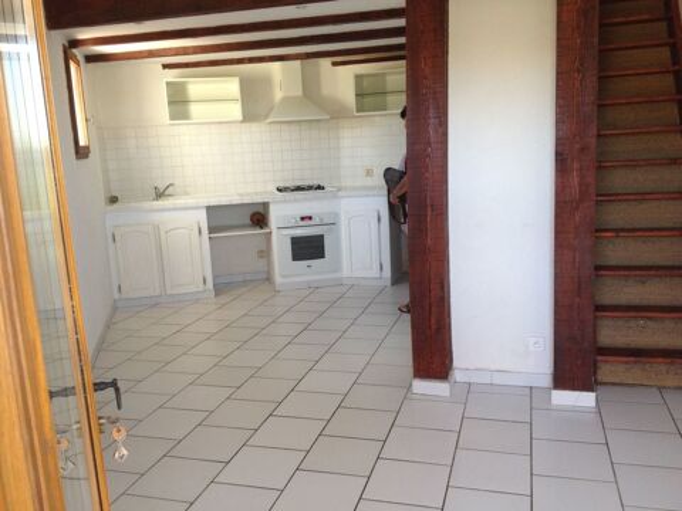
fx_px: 690
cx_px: 341
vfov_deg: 40.7
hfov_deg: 52.6
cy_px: 256
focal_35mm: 35
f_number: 2.4
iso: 50
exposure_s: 1/24
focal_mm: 4.28
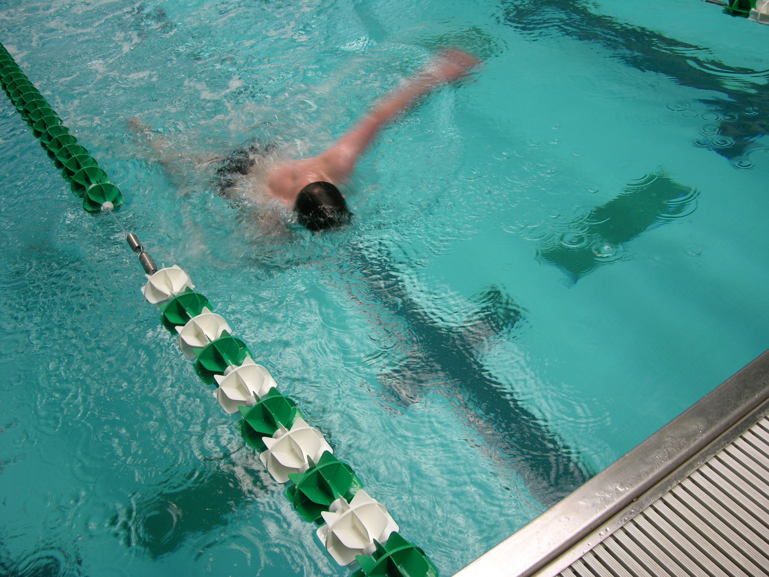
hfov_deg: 52.6
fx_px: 778
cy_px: 288
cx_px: 384
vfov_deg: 40.7
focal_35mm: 35
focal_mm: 8.9
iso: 50
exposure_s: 1/32.8
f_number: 2.8
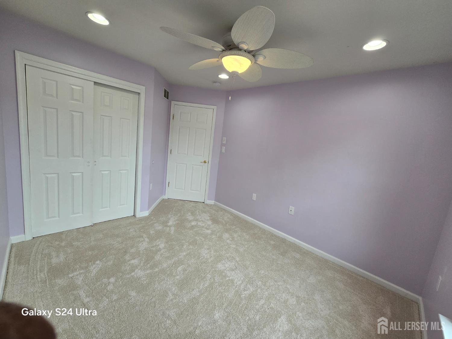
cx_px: 226
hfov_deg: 106.2
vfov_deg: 89.9
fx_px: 170
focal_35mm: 13
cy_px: 170
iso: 100
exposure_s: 1/120
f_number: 2.2
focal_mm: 2.2
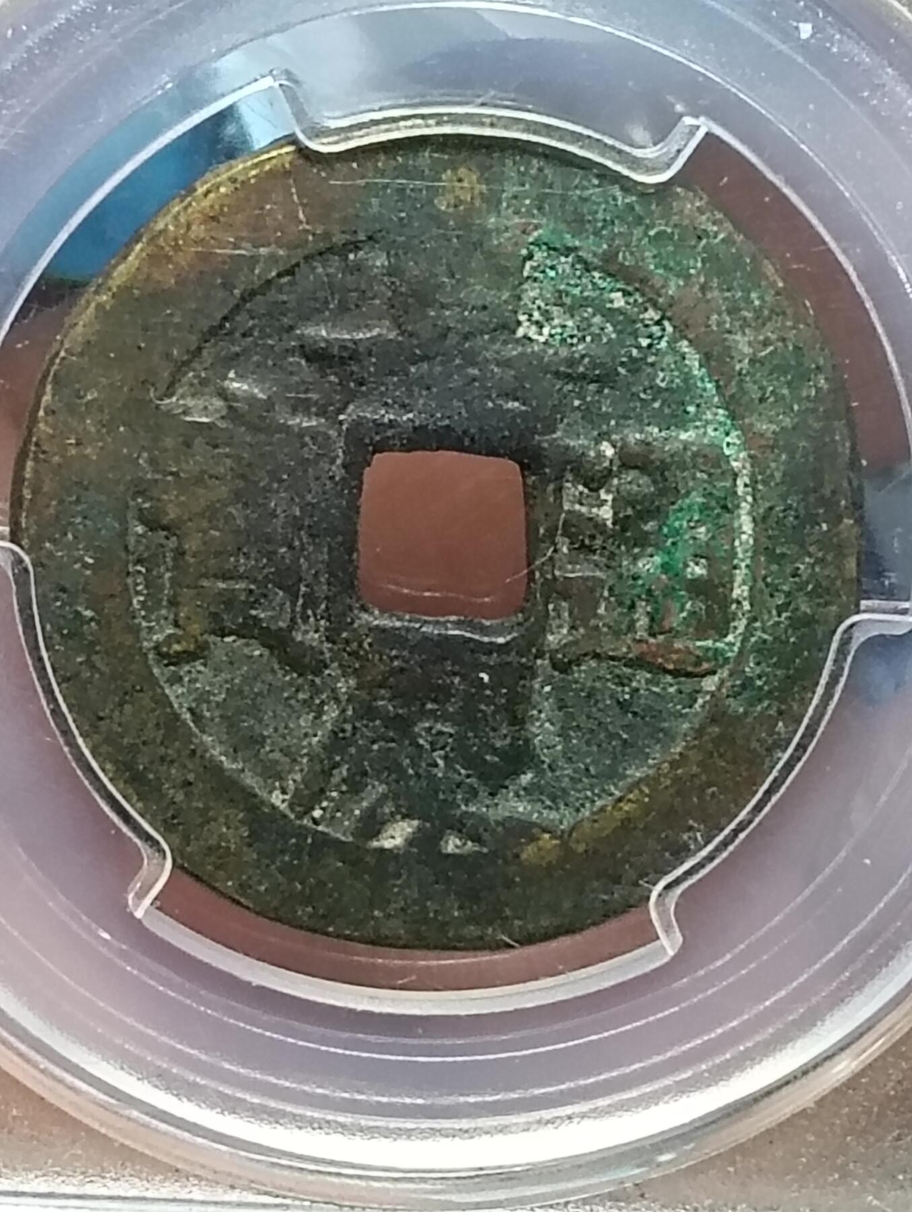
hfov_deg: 10.5
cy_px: 606
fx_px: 4941
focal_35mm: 141
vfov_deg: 14.0
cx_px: 456
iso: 320
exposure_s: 1/33.3
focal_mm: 3.98
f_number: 1.8
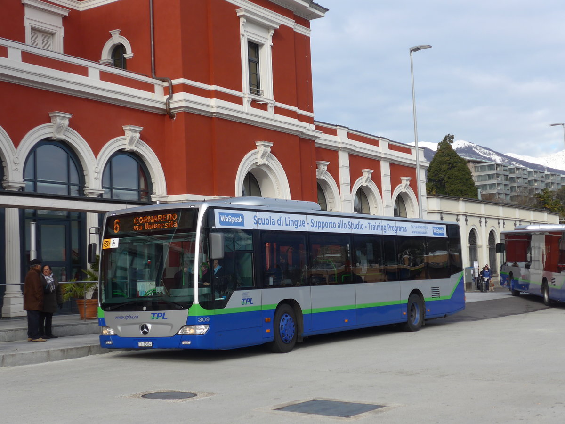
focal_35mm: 55
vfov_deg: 26.6
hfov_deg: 34.9
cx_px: 282
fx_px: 898
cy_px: 212
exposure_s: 1/640
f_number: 3.4
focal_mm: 11.3
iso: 80
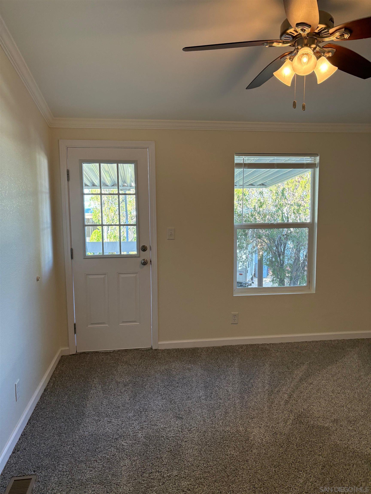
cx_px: 186
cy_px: 247
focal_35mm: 26
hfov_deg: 53.1
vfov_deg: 67.3
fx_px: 372
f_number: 1.6
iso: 160
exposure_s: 1/120
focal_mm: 5.96
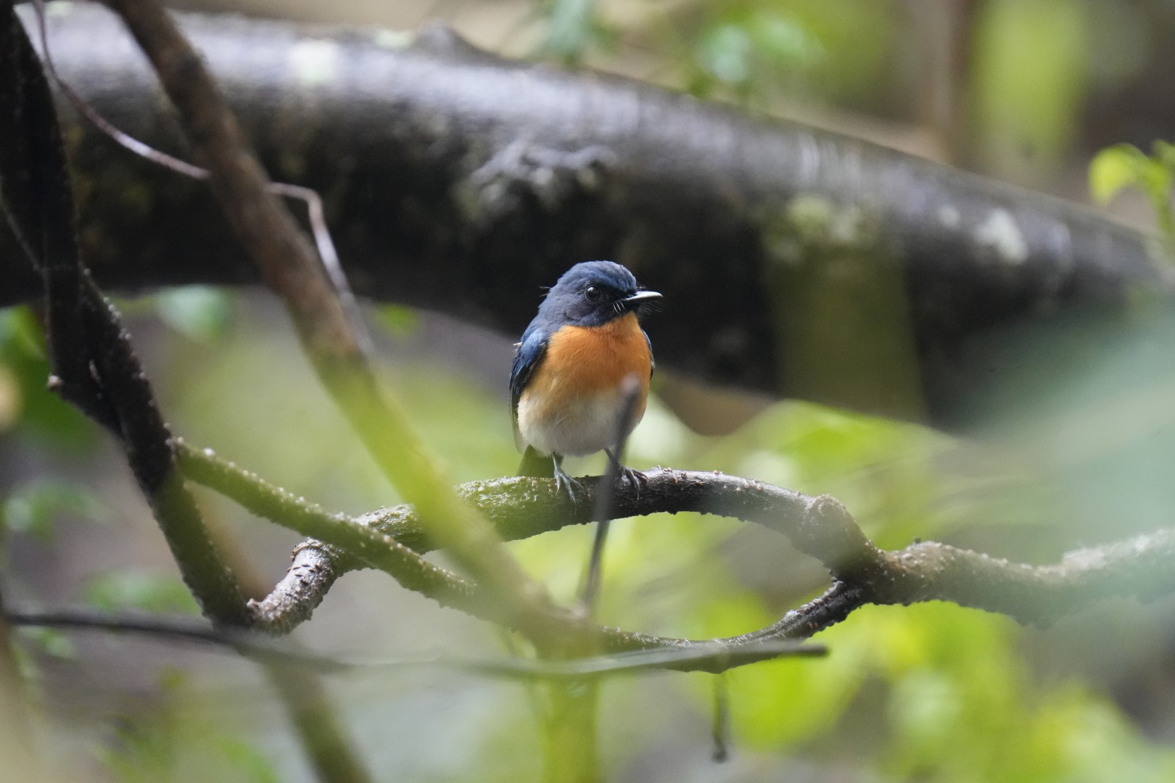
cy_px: 392
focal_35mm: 873
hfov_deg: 2.4
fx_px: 28492
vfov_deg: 1.6
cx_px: 588
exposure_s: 1/160
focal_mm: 582
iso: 6400
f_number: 6.3
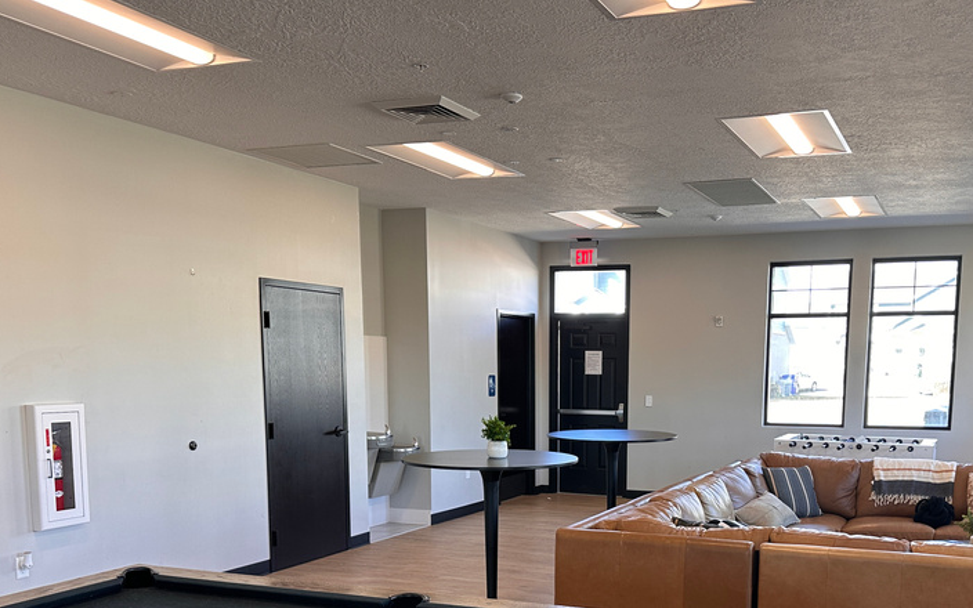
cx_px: 598
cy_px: 497
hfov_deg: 52.3
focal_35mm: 37
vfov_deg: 33.3
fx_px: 981
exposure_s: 1/120
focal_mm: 6.86
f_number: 1.78
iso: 125
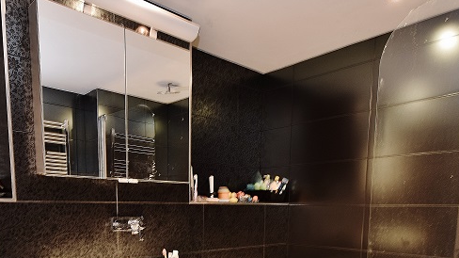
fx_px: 353
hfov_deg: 65.9
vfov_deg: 36.6
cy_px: 250
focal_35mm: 29
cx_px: 203
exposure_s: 1
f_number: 4
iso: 100
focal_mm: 10
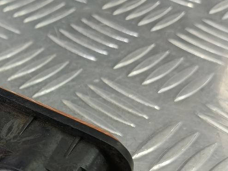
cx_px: 21
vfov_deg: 28.7
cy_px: 164
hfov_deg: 37.0
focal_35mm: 48
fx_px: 316
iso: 165
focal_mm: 4.11
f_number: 1.6
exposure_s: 1/50
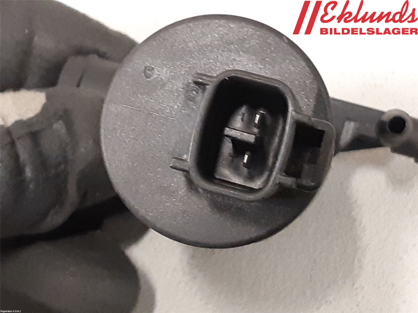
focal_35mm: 26
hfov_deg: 67.3
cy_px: 156
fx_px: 314
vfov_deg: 53.1
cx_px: 209
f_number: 1.7
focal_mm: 3.93
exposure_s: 1/25
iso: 320
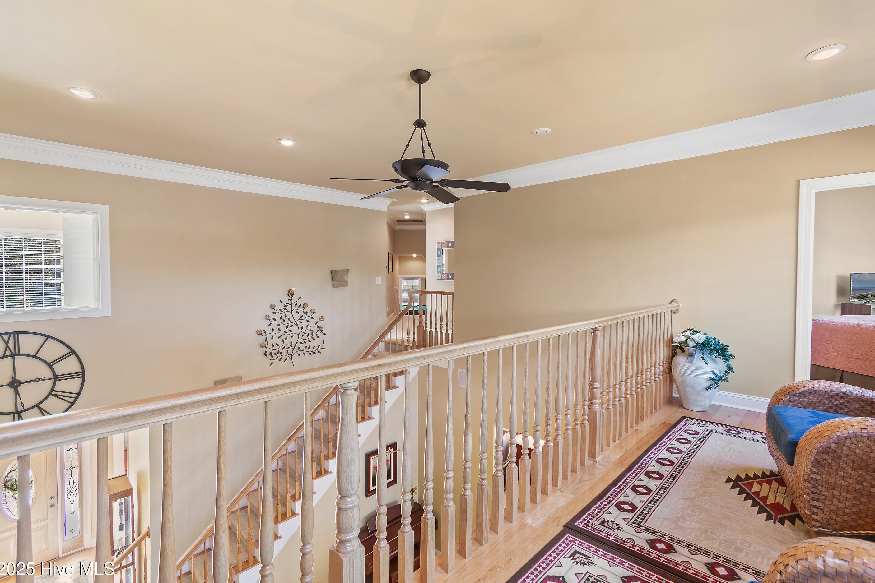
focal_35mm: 16
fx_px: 389
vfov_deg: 73.7
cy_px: 286
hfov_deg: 96.7
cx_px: 449
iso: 100
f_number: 4.5
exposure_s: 1/1.25
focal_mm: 10
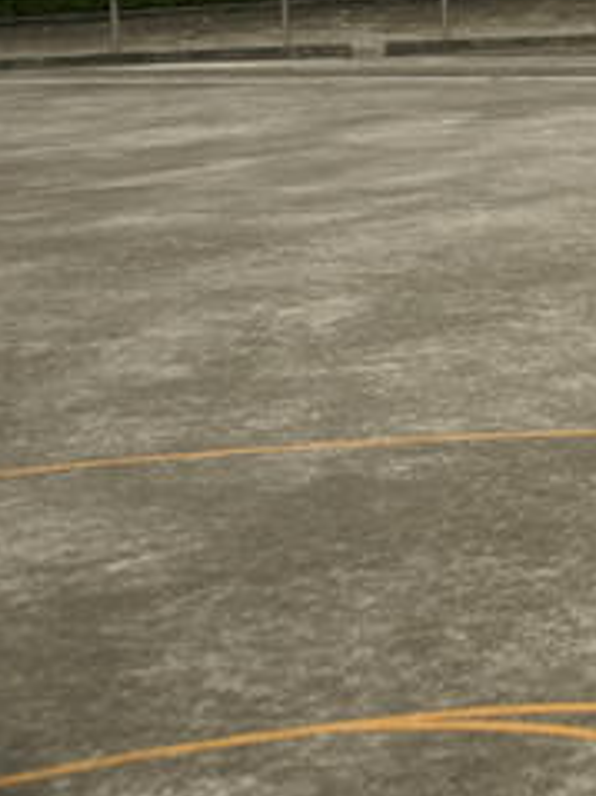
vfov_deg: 22.2
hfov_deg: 15.3
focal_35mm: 87
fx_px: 1999
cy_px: 135
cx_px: 962
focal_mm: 24
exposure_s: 1/160
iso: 100
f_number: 4
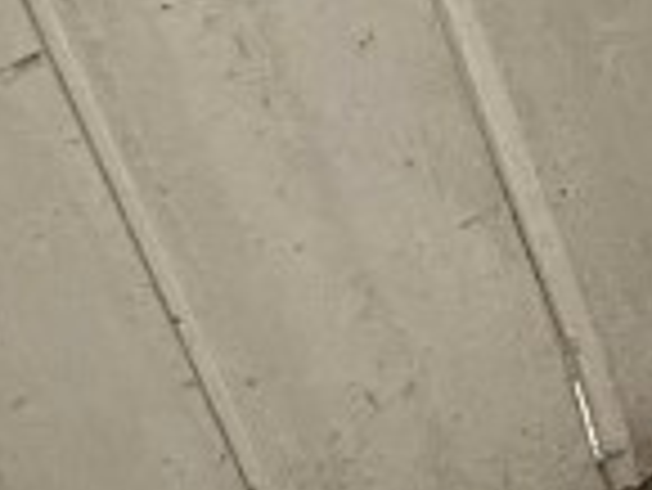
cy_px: -229
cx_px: 2032
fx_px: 1866
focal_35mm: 99
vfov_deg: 14.1
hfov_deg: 11.0
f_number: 2.2
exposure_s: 1/99
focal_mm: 2.22
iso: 200
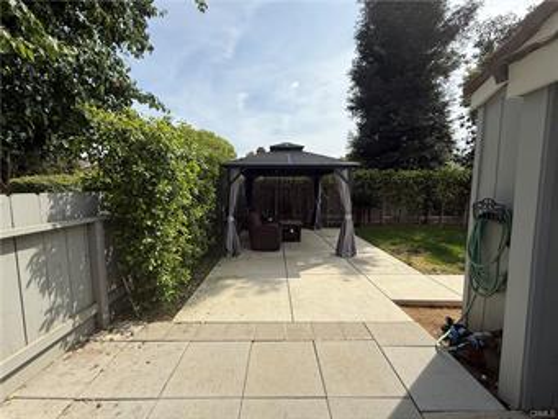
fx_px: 226
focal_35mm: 14
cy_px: 210
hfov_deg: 102.0
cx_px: 279
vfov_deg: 85.7
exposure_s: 1/1795
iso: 50
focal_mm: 2.22
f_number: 2.2
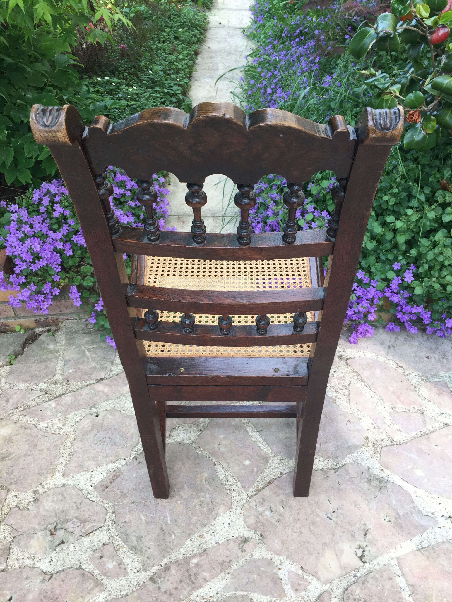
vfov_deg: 61.7
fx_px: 505
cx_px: 226
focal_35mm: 29
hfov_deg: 48.2
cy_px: 301
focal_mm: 4.15
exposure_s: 1/120
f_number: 2.2
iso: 32
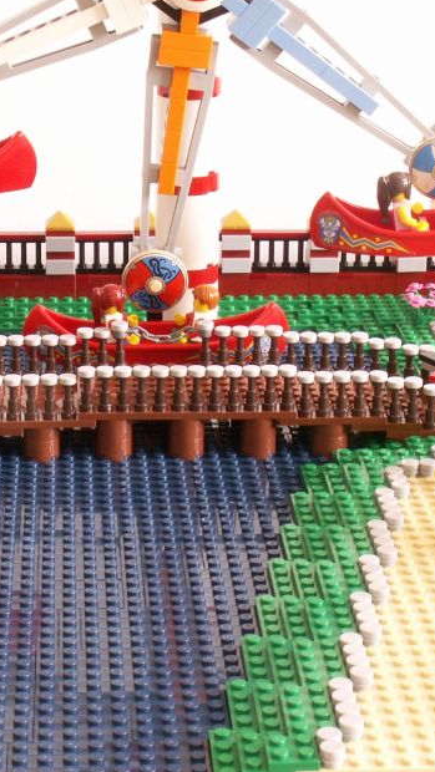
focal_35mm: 90
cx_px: 155
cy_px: 326
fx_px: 1845
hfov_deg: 13.4
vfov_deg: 23.6
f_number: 8
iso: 50
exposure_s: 1/3
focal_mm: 8.25
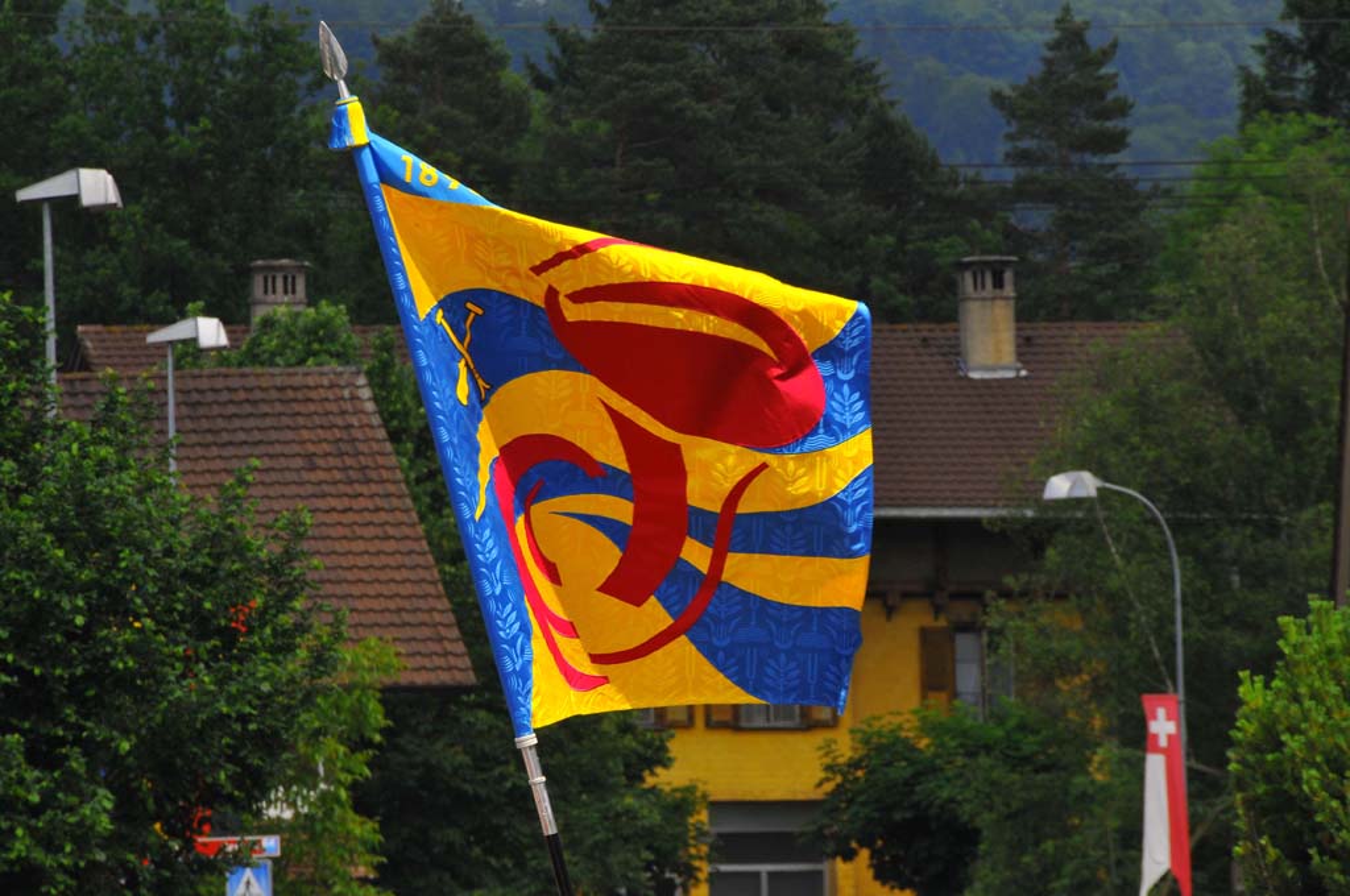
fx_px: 14045
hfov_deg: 5.5
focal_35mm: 375
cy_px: 448
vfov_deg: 3.7
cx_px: 675
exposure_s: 1/250
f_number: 14
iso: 400
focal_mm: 250
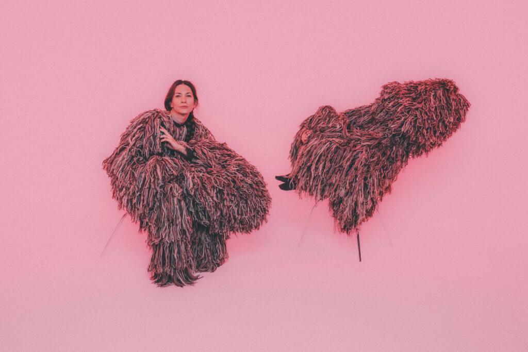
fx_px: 484
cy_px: 176
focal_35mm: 33
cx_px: 264
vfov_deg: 40.0
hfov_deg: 57.2
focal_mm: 33
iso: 2500
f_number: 5
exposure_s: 1/250
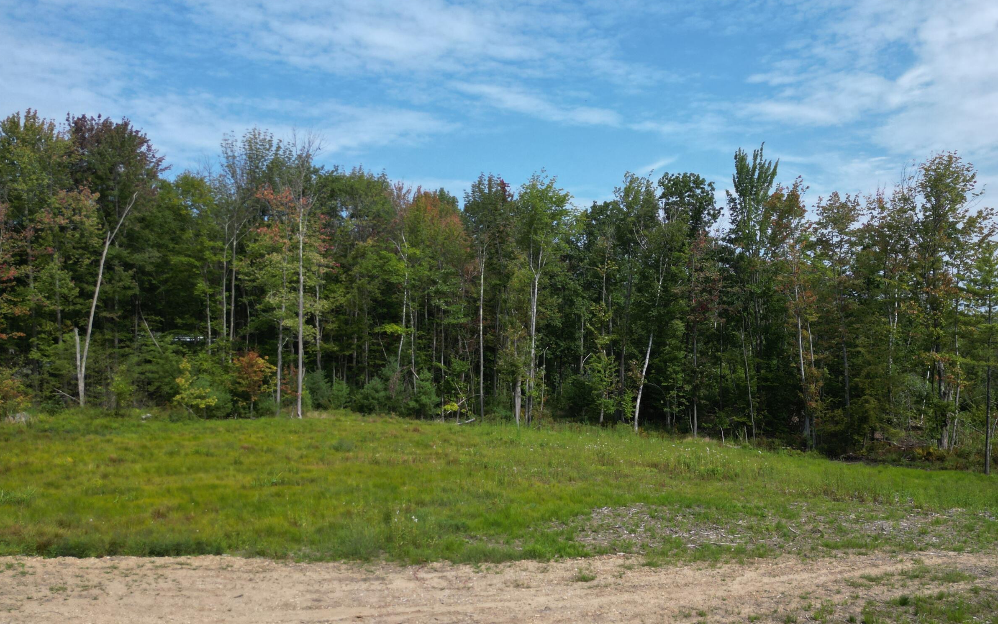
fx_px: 870
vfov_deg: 39.3
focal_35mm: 32
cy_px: 358
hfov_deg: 59.1
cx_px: 602
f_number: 1.7
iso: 100
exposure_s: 1/2500
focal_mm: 6.72
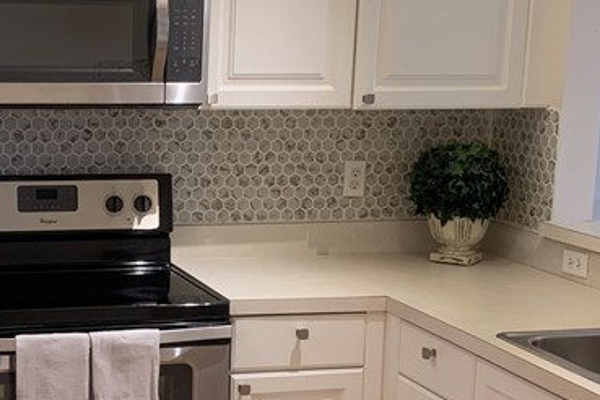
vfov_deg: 18.1
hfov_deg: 26.4
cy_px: 254
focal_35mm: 75
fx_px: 1250
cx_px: 112
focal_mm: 4.25
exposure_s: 1/60
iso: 100
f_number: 1.8
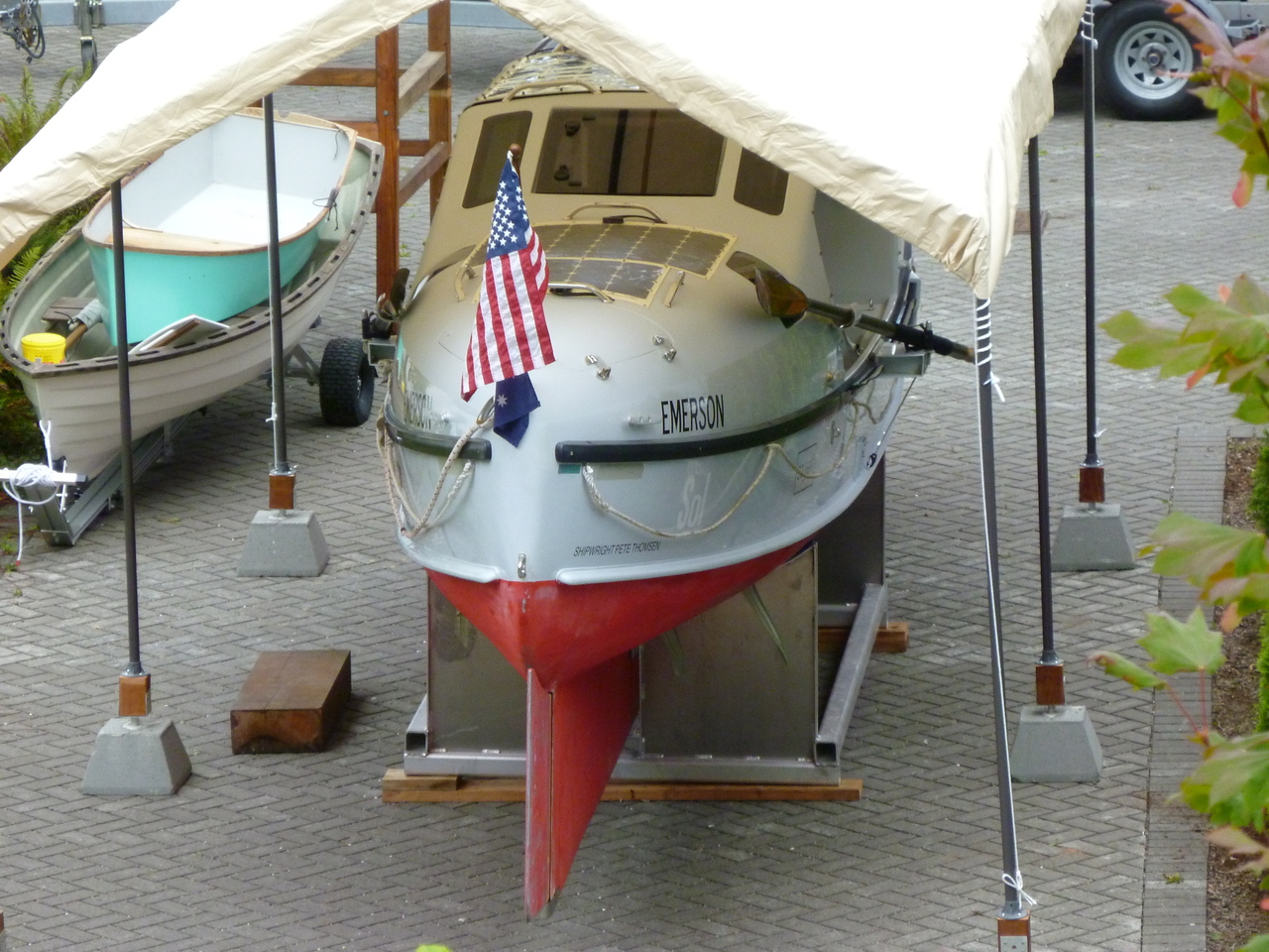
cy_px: 476
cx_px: 634
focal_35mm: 210
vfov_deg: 7.1
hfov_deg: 9.4
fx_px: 7698
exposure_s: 1/125
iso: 320
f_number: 5.9
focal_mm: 36
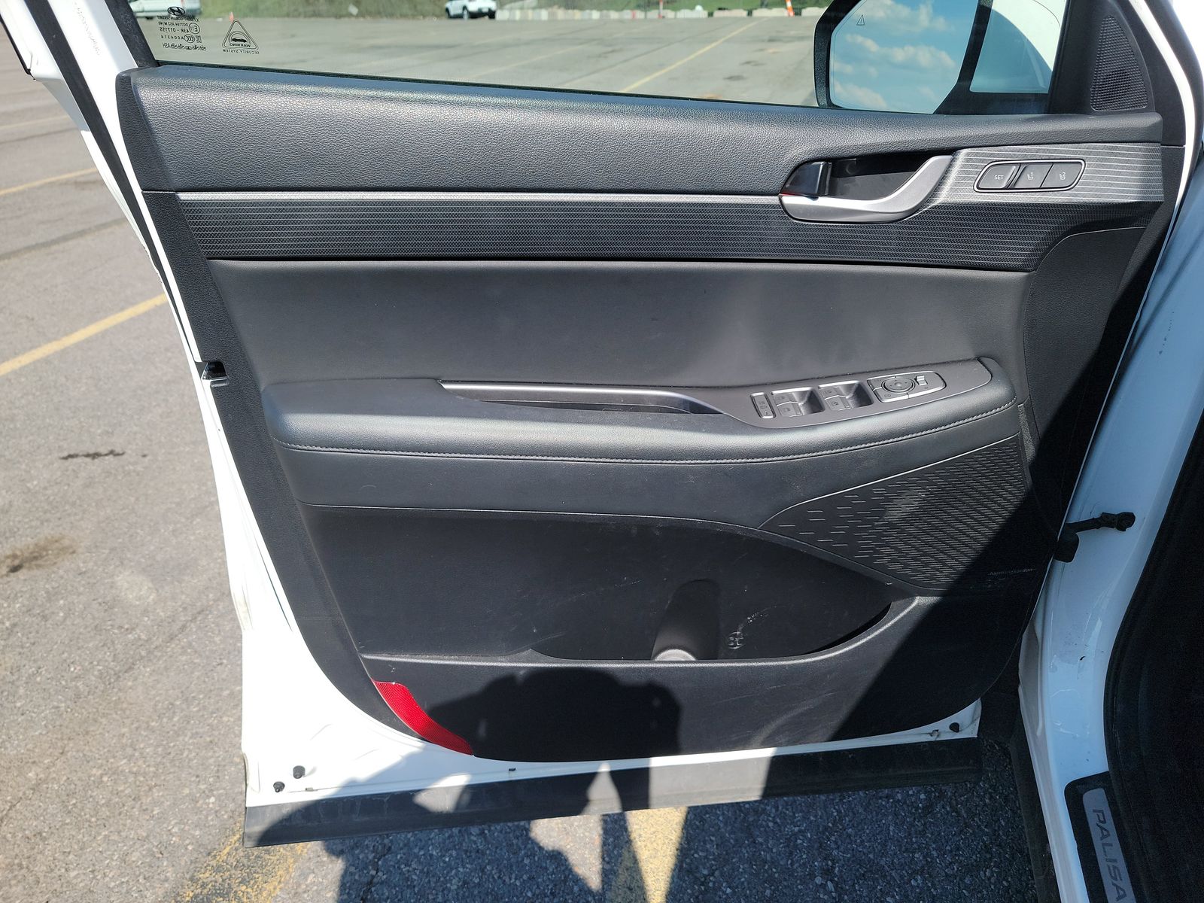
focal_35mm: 24
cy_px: 452
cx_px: 602
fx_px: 835
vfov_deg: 56.8
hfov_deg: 71.6
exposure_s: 1/651
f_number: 1.8
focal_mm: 6.7
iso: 50
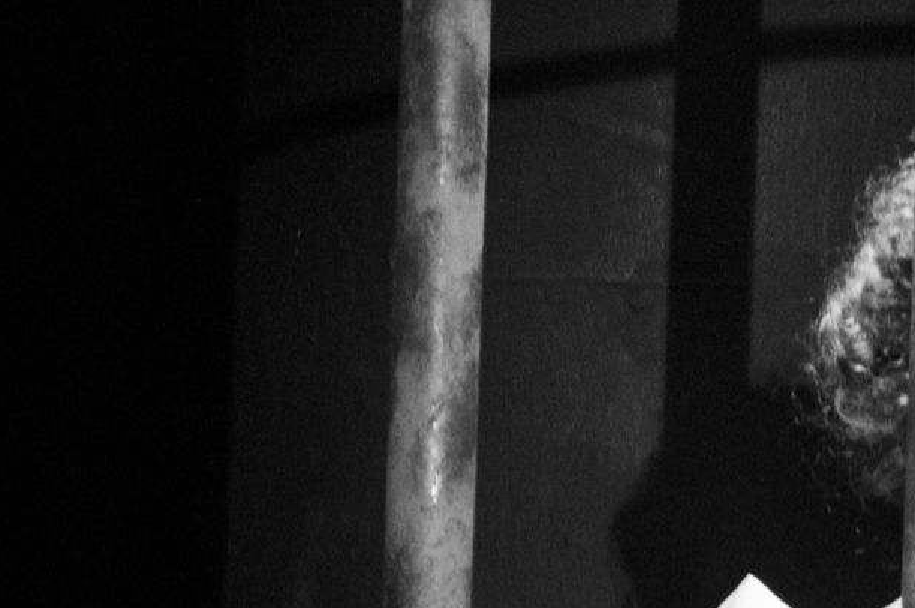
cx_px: 1003
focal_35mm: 530
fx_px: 13464
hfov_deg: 3.9
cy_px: 723
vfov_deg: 2.6
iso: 2000
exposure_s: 1/100
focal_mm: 135
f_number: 4.5
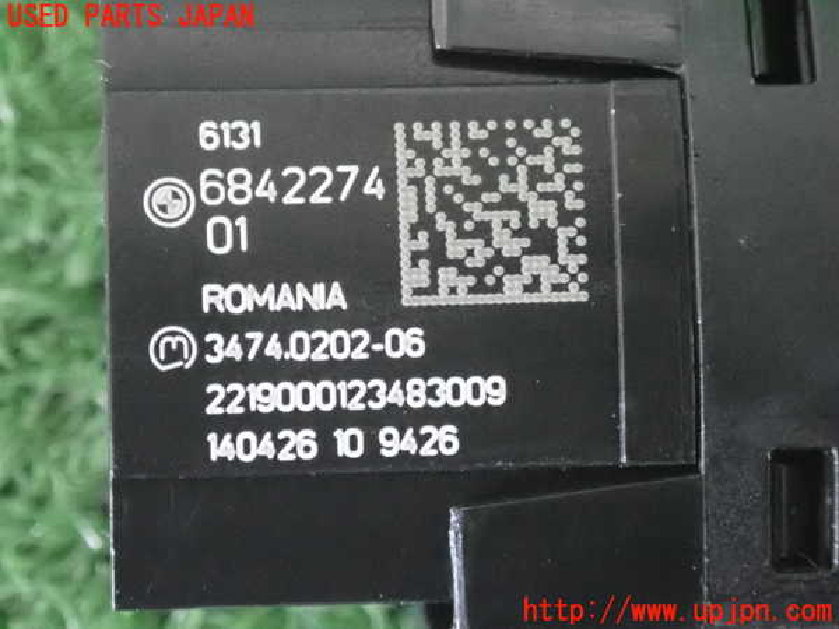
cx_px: 420
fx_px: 2424
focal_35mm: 100
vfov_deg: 14.8
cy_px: 314
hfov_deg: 19.6
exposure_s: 1/50
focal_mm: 18
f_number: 4.9
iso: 6400
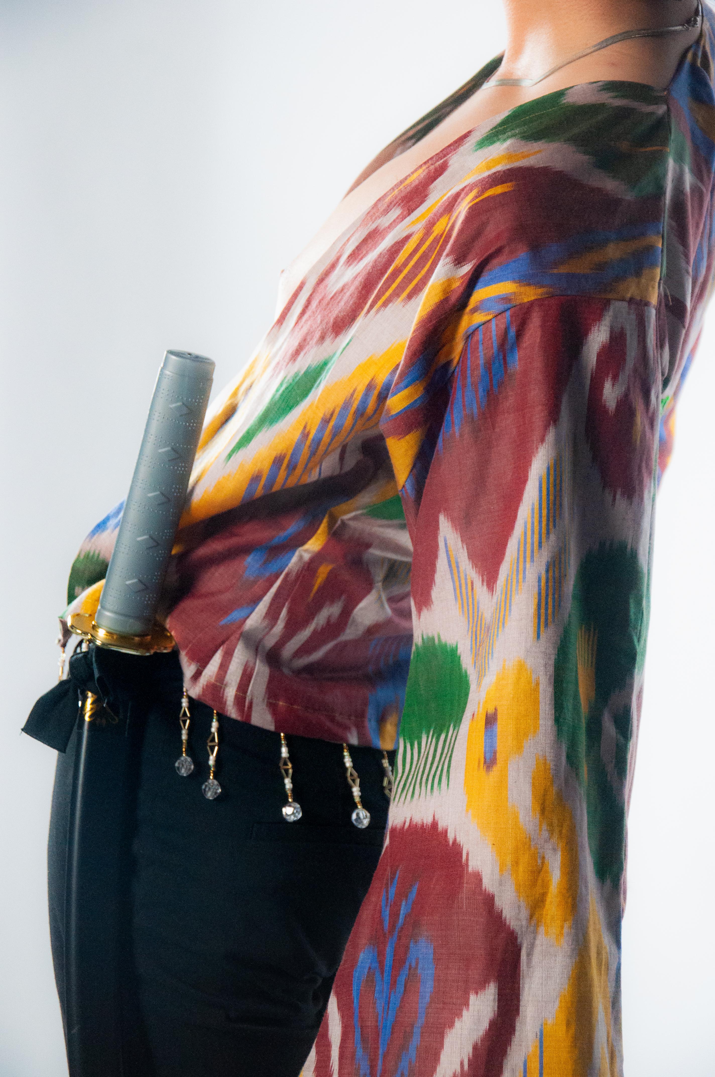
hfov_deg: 13.0
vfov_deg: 19.5
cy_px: 538
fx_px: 3136
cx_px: 358
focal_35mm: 105
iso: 3200
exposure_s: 1/125
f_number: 5.3
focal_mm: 70
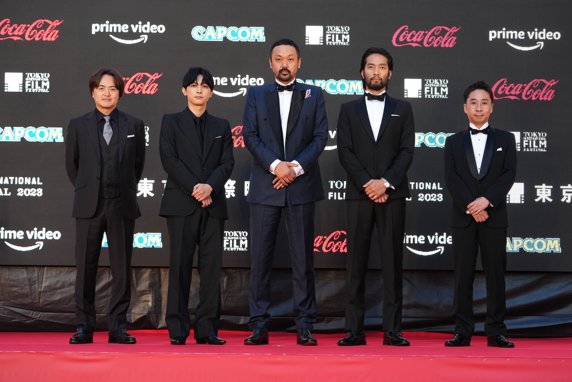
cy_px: 191
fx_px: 1605
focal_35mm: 101
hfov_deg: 20.2
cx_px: 286
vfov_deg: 13.6
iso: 2000
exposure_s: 1/400
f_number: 4
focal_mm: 101
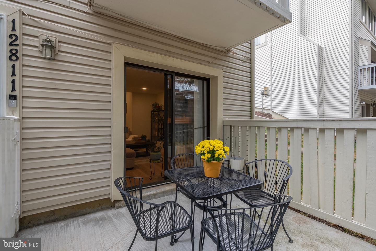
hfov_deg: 96.7
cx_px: 188
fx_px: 167
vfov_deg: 73.8
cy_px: 126
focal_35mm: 16
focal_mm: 16
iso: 800
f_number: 8
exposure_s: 1/40
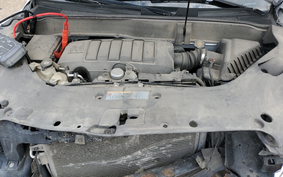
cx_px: 142
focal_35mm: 28
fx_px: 216
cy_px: 80
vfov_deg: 44.5
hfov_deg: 66.5
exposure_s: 1/667
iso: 50
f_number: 1.5
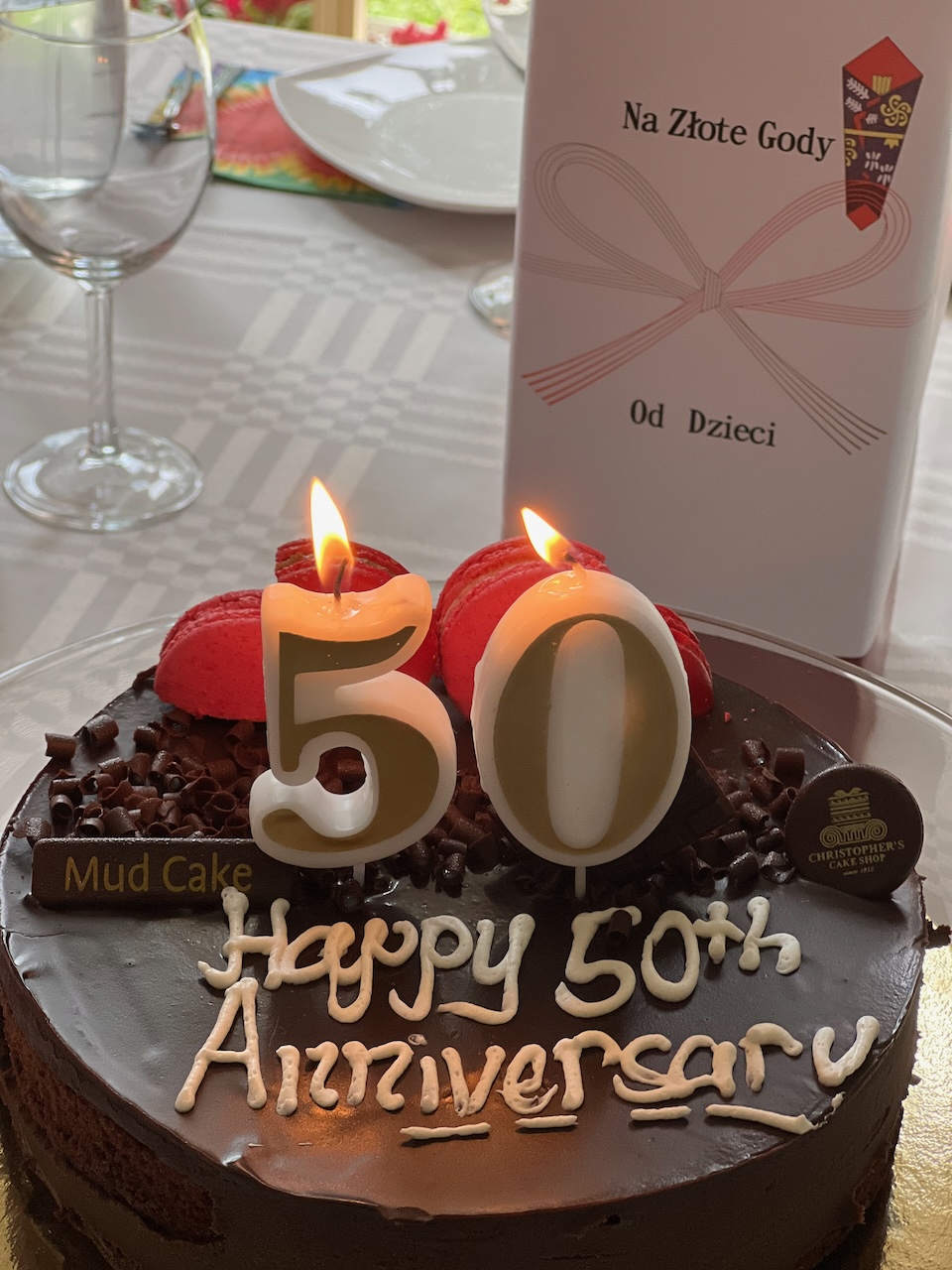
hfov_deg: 19.1
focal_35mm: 77
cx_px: 476
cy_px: 635
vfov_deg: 25.3
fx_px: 2824
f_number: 2.8
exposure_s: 1/114
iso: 250
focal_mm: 9
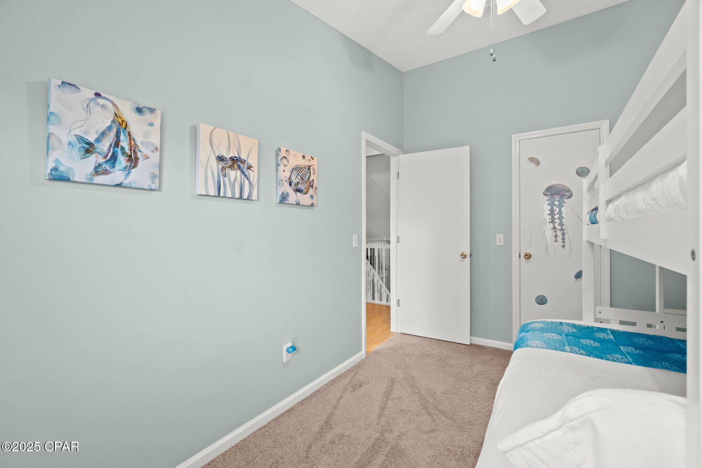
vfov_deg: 77.3
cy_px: 234
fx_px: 292
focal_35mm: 15
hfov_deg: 100.4
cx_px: 351
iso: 400
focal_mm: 10
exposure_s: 2.5
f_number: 9
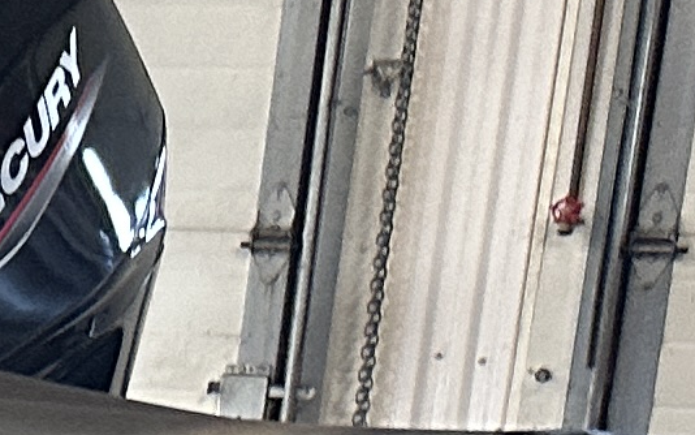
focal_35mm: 192
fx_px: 3637
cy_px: 972
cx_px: -1626
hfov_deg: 8.5
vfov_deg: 6.6
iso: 250
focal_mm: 6.86
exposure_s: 1/60
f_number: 1.78
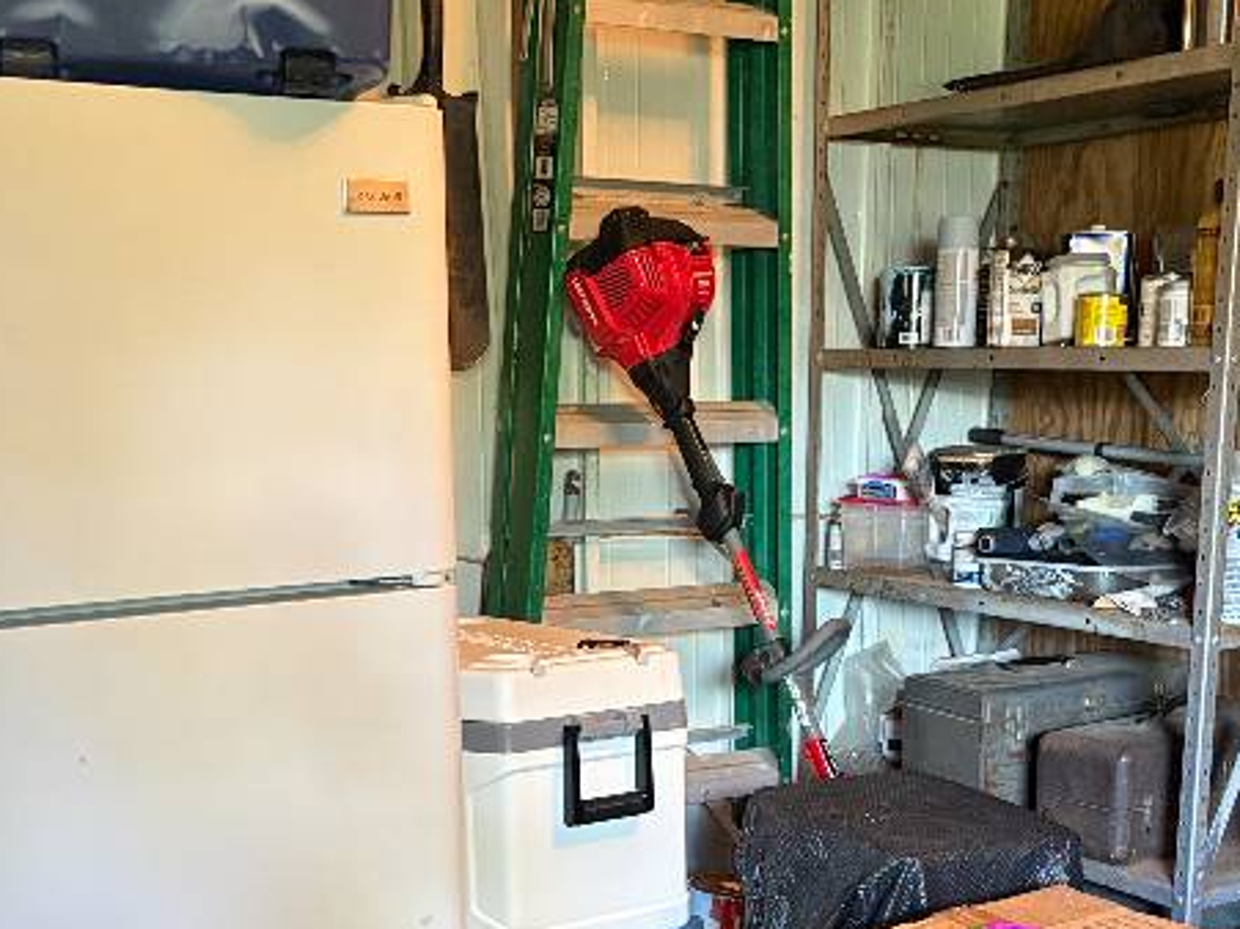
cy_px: 801
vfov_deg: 28.7
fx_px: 1755
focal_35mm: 49
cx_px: 580
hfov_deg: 38.9
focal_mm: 5.96
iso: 800
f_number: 1.6
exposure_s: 1/30
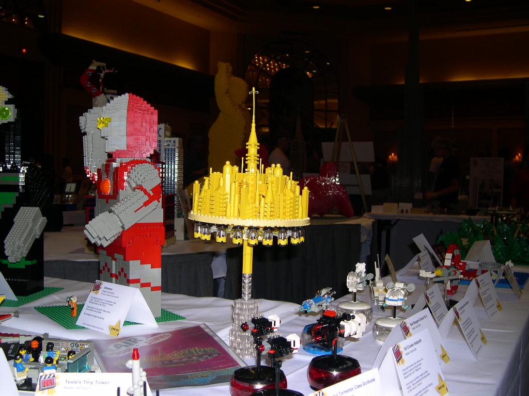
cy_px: 198
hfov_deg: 49.0
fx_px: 581
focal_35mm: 38
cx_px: 264
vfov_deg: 37.7
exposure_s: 1/60
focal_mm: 8
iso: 100
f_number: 2.8
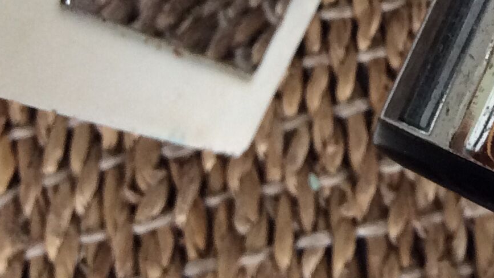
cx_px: 588
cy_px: -215
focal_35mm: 104
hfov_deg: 19.4
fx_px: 1362
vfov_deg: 10.9
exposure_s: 1/25
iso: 64
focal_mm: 3.3
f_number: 2.4
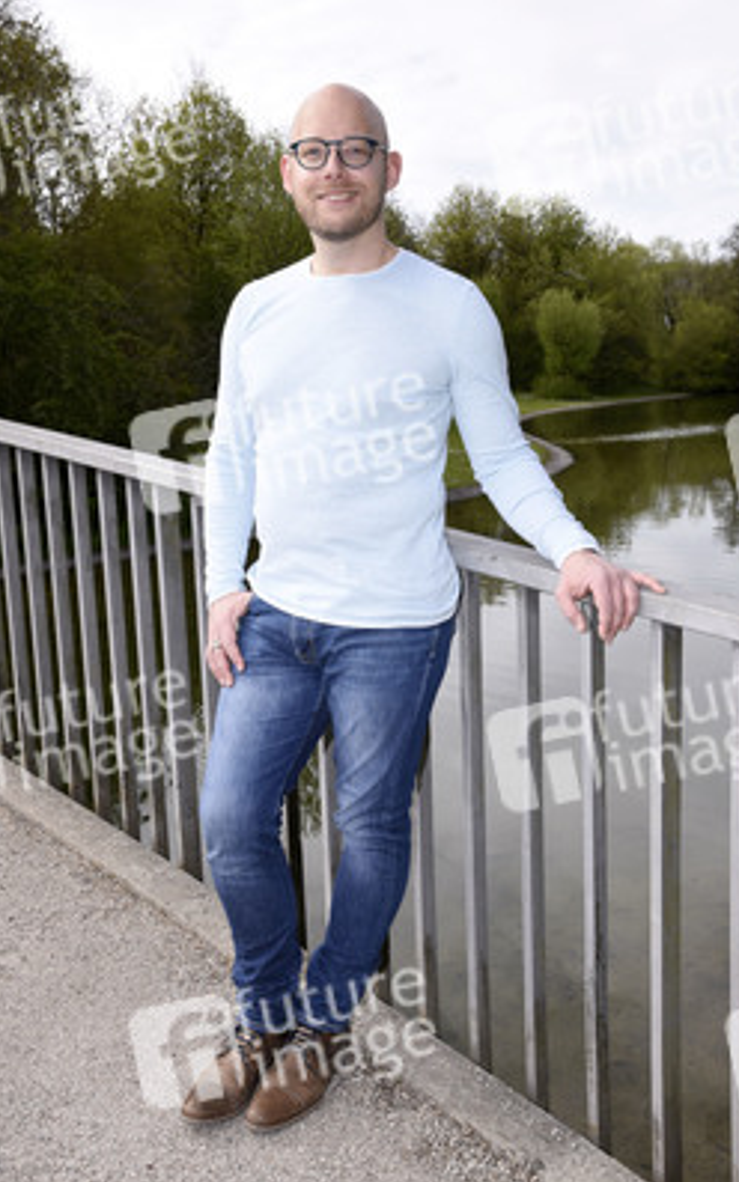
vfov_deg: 50.4
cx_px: 370
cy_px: 592
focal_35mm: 39
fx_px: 1257
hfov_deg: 32.8
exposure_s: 1/160
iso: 250
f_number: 10
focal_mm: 38
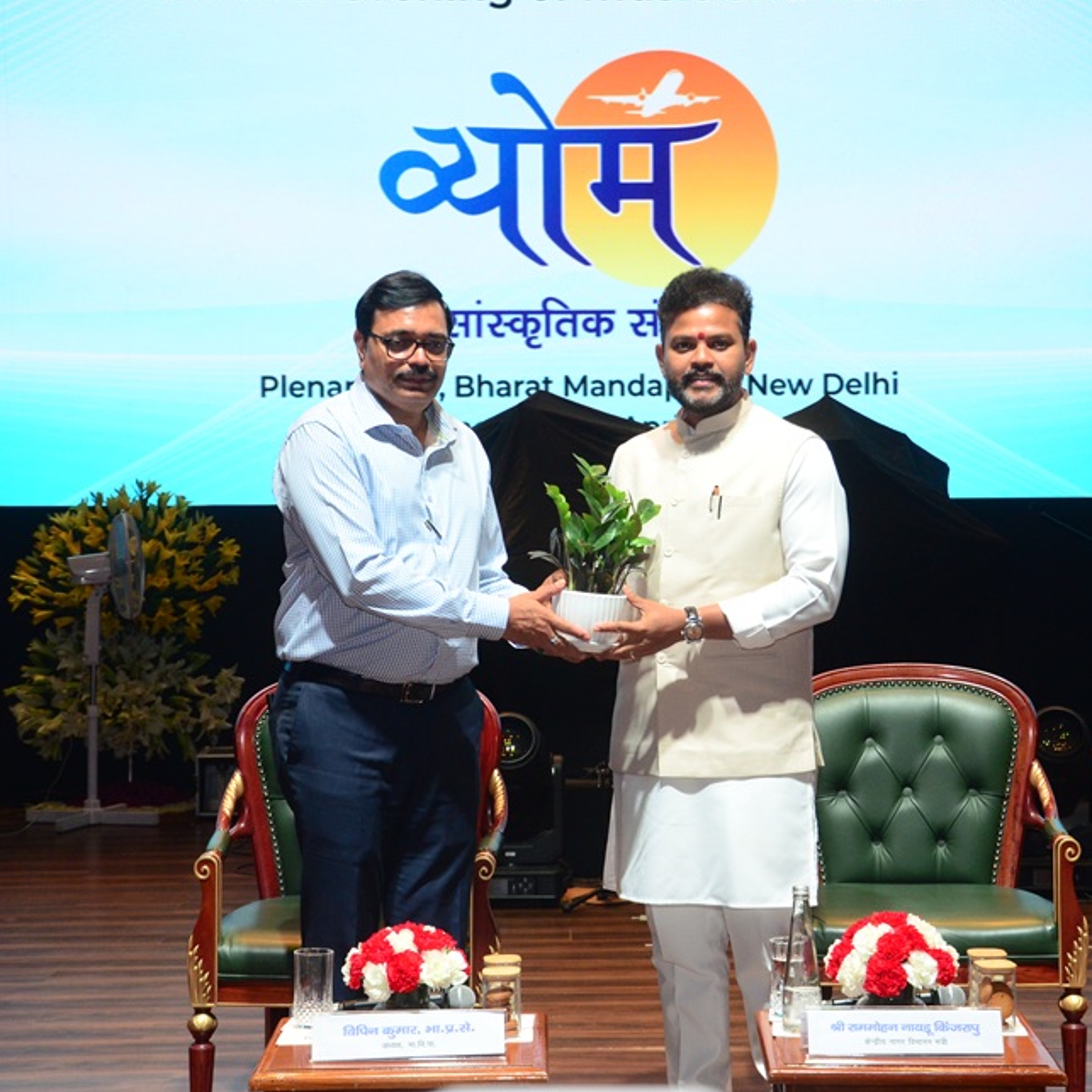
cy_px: 545
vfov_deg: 23.4
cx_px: 604
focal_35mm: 74
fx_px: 2641
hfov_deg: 23.4
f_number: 5.6
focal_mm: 38
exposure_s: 1/125
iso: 1400
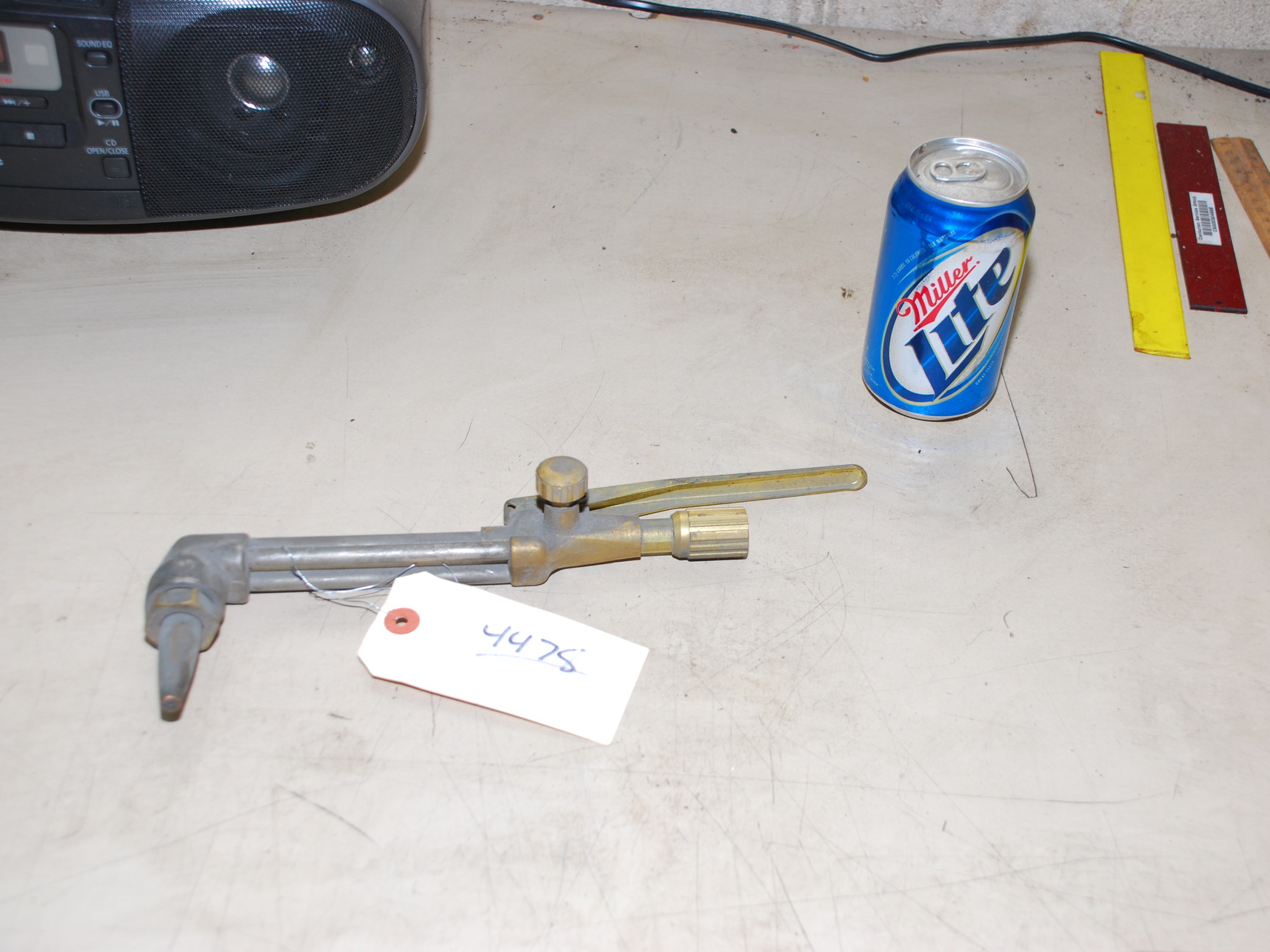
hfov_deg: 37.8
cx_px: 703
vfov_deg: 28.8
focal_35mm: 51
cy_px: 479
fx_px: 1854
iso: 200
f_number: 5
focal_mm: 31
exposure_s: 1/60
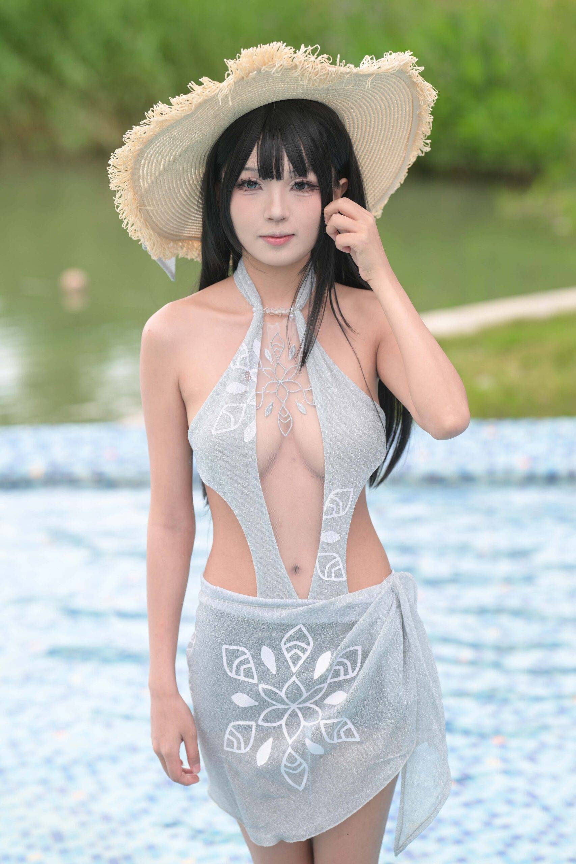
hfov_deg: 16.1
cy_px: 432
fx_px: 2040
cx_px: 288
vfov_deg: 23.9
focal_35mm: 85
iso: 160
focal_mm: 85
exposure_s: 1/200
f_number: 2.8
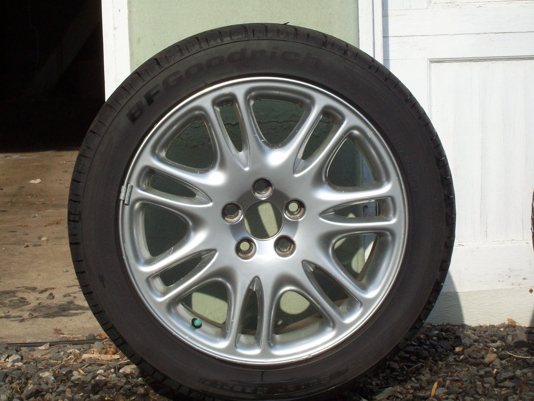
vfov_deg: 13.7
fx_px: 1666
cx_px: 267
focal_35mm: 108
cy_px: 200
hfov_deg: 18.2
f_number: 8.5
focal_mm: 18
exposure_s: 1/260
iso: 80
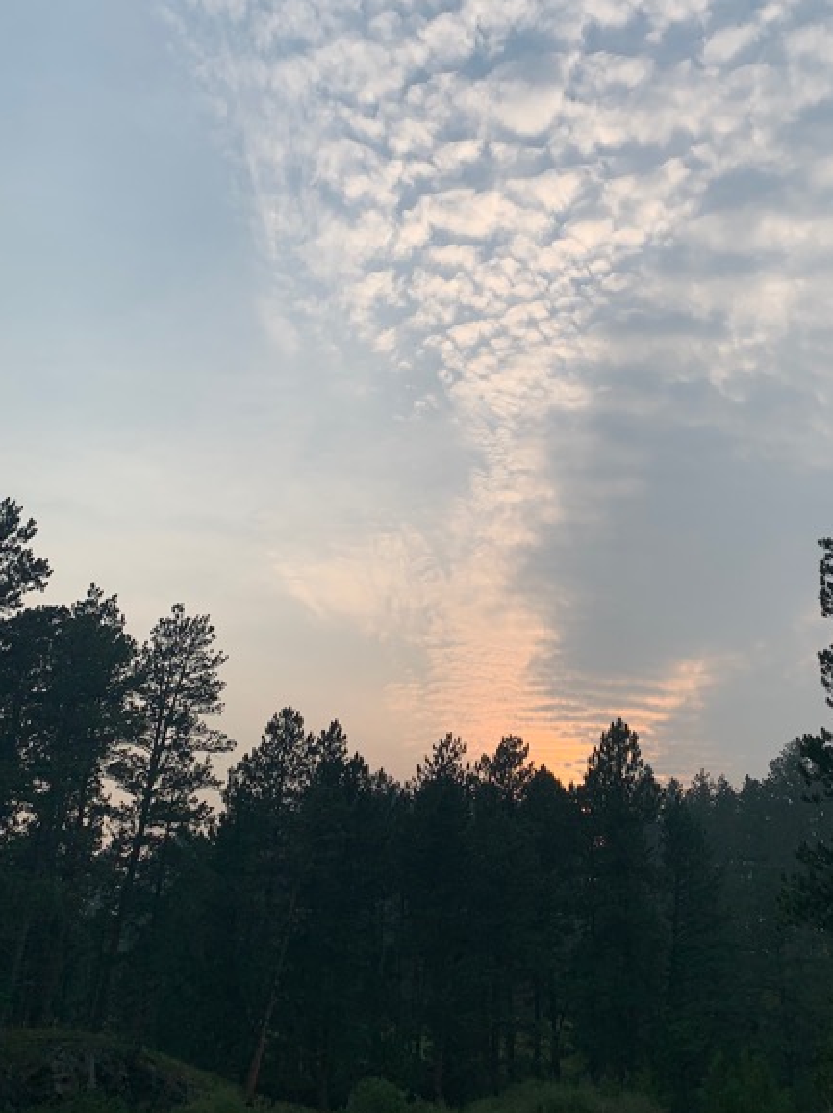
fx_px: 1156
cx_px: 527
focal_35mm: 36
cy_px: 401
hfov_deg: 39.3
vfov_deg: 50.7
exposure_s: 1/2114
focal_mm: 4.25
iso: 25
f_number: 1.8
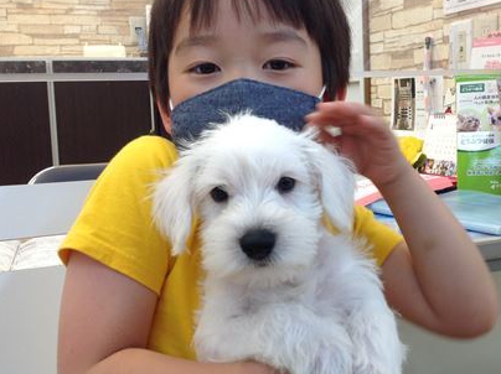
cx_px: 329
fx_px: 752
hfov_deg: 36.5
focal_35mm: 52
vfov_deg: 28.0
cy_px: 166
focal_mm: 4.28
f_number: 2.4
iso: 50
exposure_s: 1/40
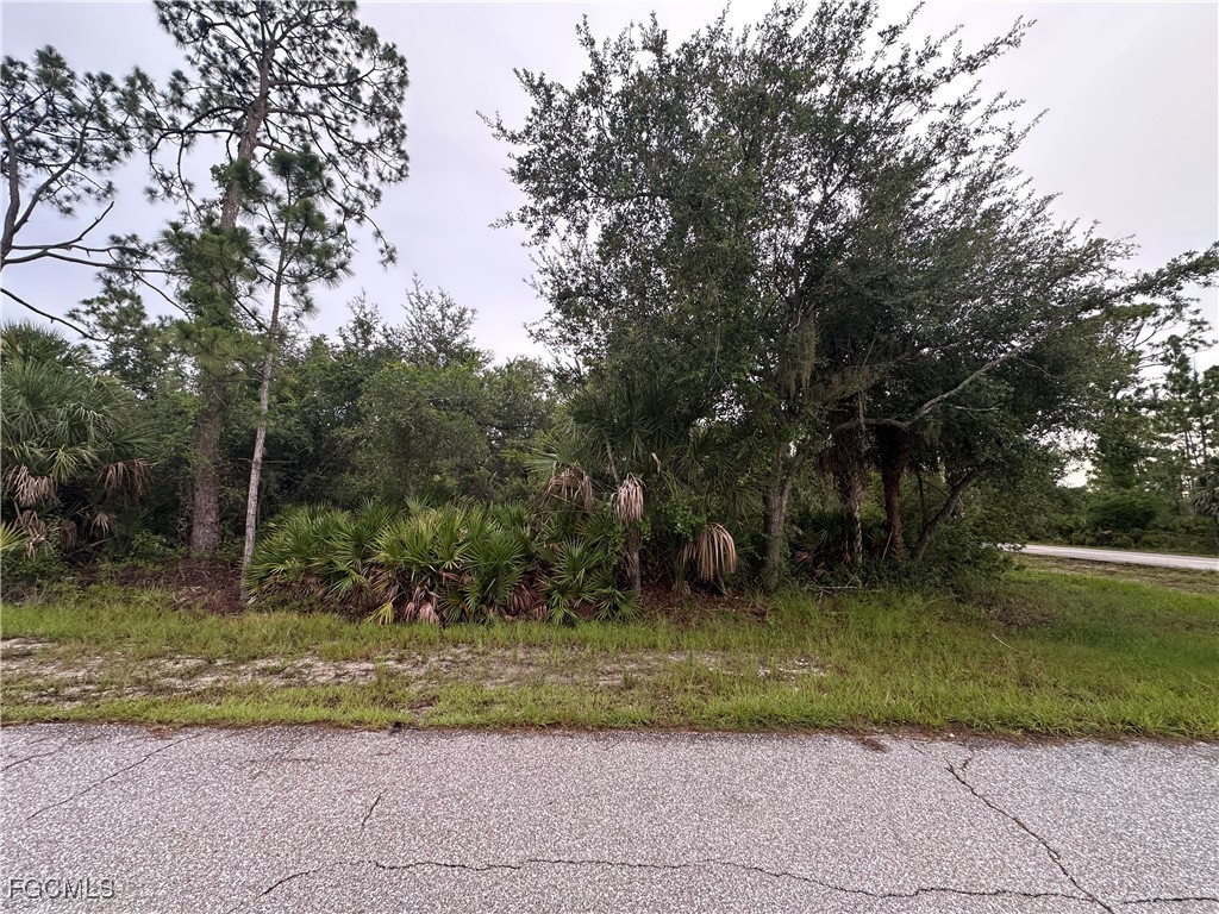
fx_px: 493
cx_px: 610
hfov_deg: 102.1
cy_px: 457
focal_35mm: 14
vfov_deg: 85.7
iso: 125
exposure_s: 1/99
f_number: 2.2
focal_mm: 2.22
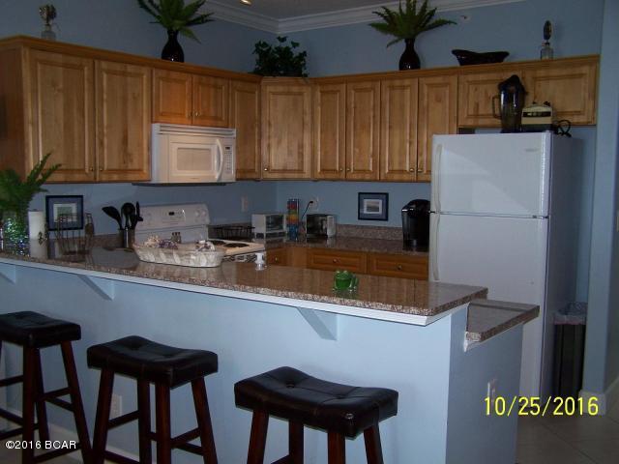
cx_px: 310
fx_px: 680
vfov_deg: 37.7
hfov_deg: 49.0
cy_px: 232
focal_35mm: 38
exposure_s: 1/60
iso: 80
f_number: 2.8
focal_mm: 6.3
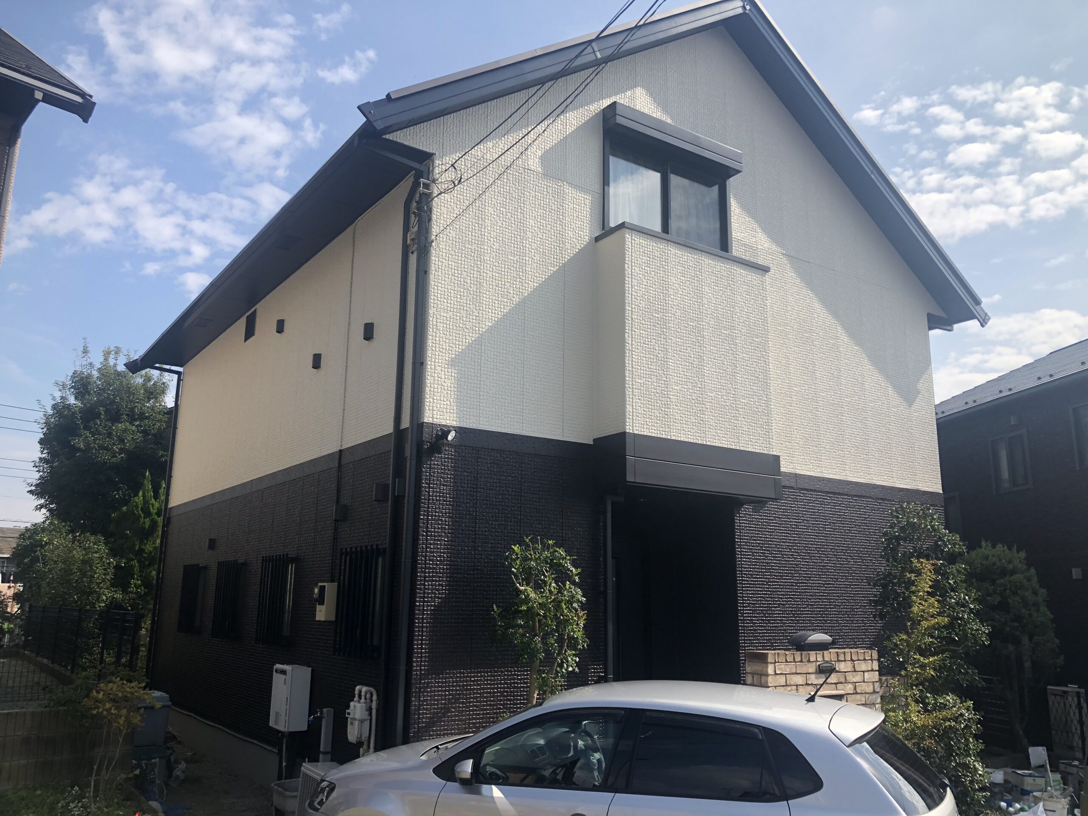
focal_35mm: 28
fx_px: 880
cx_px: 544
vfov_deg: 49.7
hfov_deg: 63.4
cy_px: 408
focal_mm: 3.99
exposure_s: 1/2000
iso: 20
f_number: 1.8
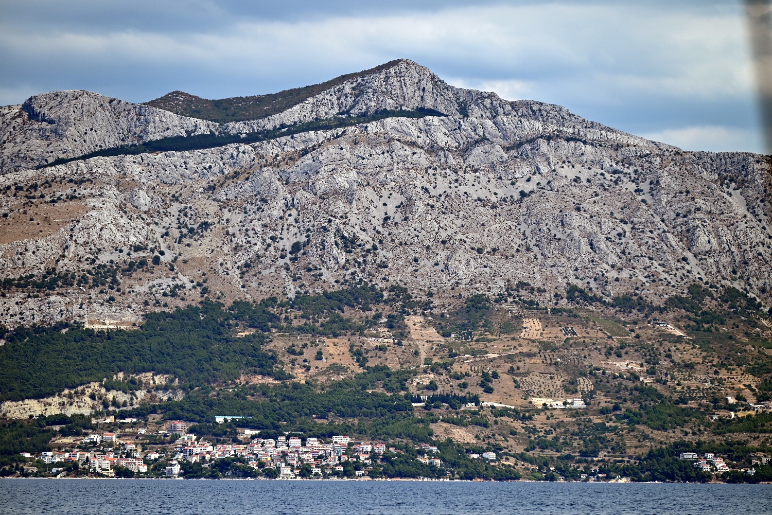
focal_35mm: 165
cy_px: 258
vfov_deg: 8.3
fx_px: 3539
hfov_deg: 12.4
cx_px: 386
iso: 250
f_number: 5
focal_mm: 165
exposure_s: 1/4000
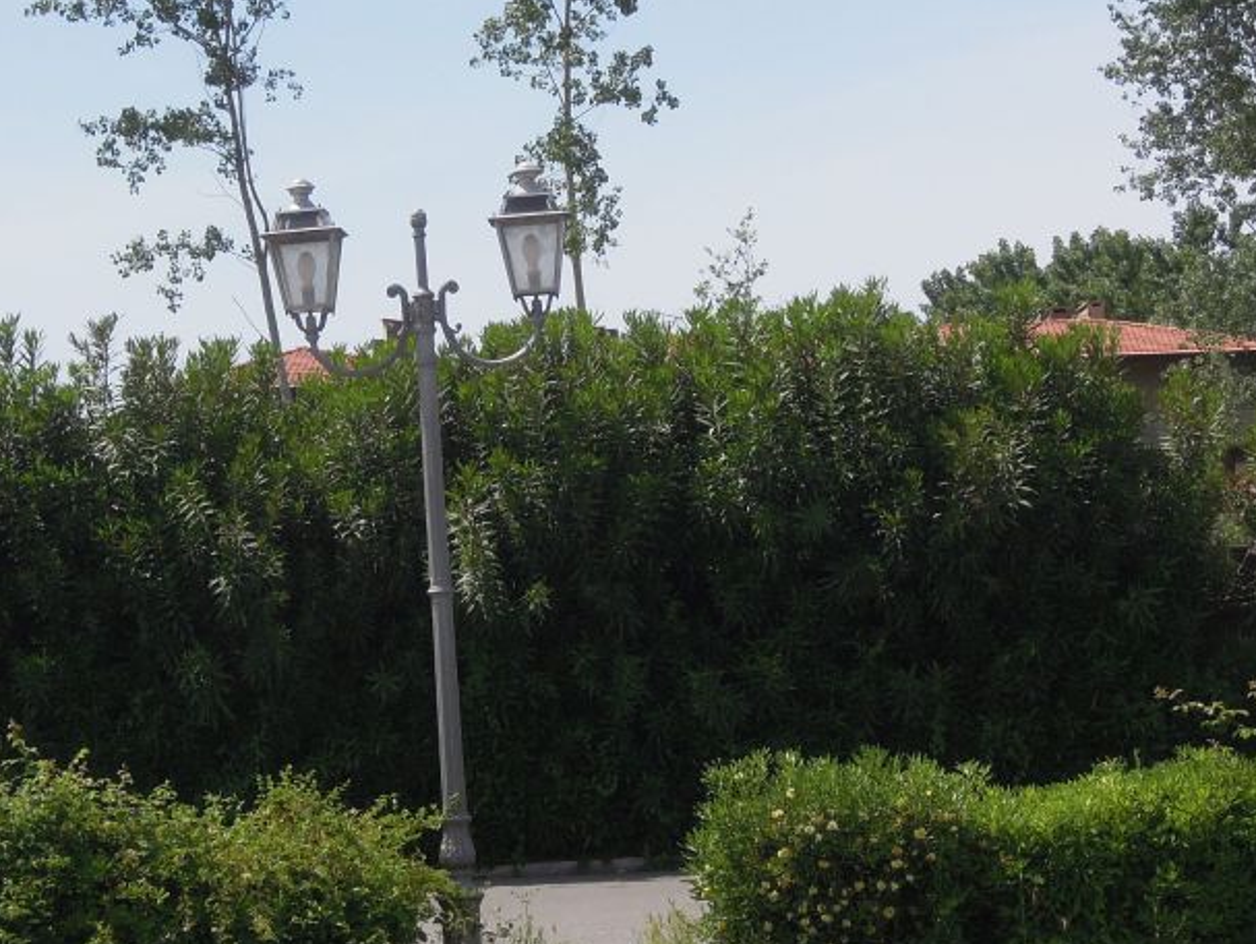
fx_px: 4284
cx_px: 461
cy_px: 424
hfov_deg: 16.7
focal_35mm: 118
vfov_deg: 12.6
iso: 160
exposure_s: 1/1250
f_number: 4.5
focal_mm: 12.5
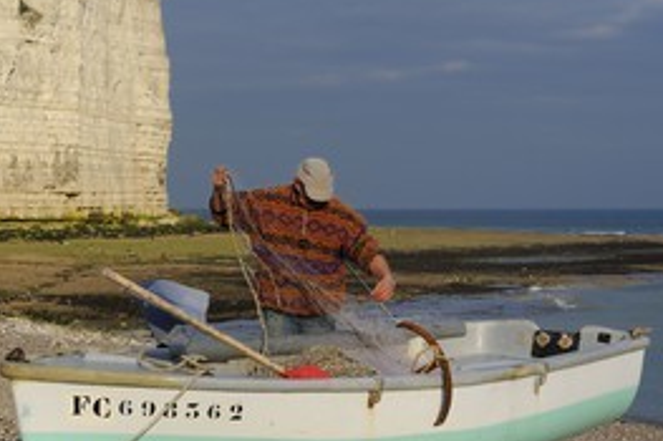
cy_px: 234
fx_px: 1822
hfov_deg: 20.6
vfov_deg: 13.8
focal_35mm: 99
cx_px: 426
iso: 400
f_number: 14
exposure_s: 1/160
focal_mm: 62
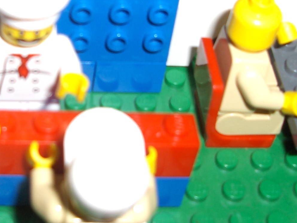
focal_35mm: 81
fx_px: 695
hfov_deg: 23.9
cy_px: 70
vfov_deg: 18.1
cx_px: 86
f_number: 2.6
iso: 100
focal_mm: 5.8
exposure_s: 1/60
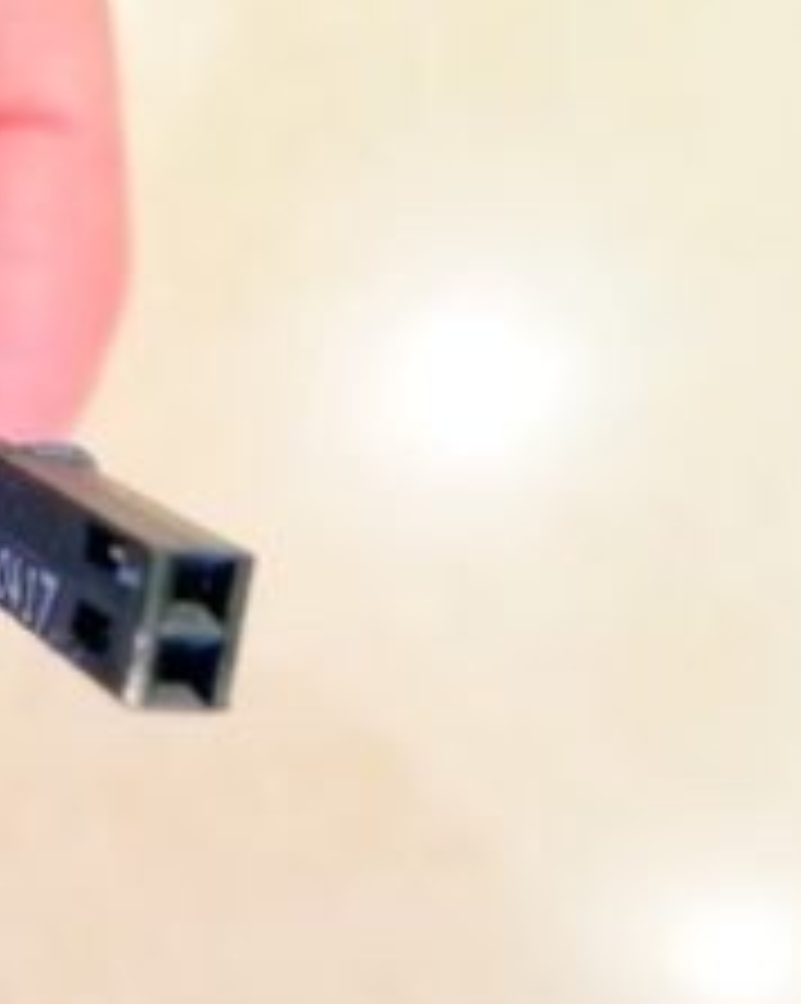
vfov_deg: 32.7
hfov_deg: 25.6
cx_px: 52
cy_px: 680
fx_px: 1691
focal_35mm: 57
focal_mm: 4.2
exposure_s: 1/24
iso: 200
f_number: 1.7
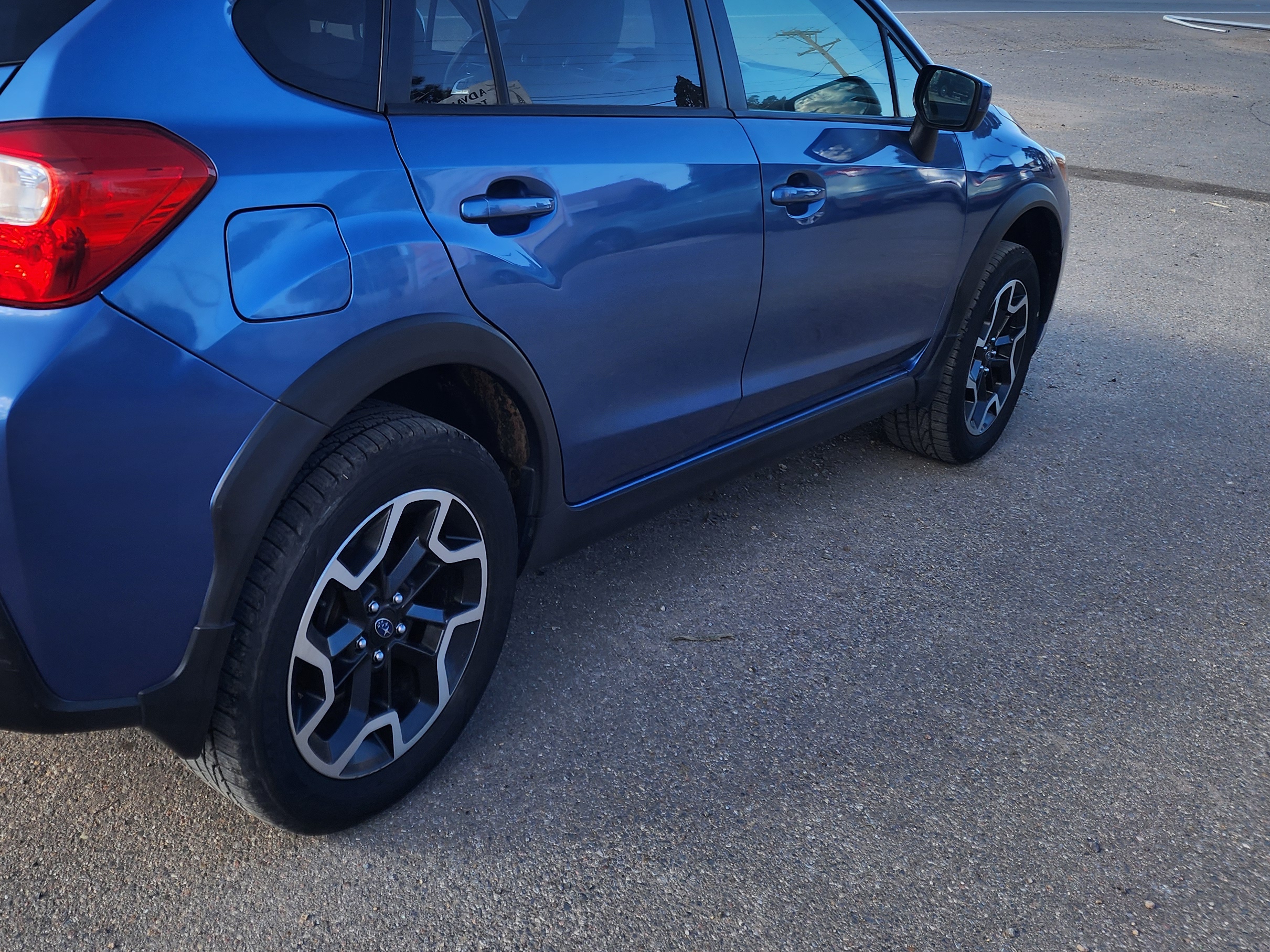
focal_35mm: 38
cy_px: 297
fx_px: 1394
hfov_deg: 47.9
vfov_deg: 37.2
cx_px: 394
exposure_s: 1/379
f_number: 1.8
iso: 12
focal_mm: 6.4
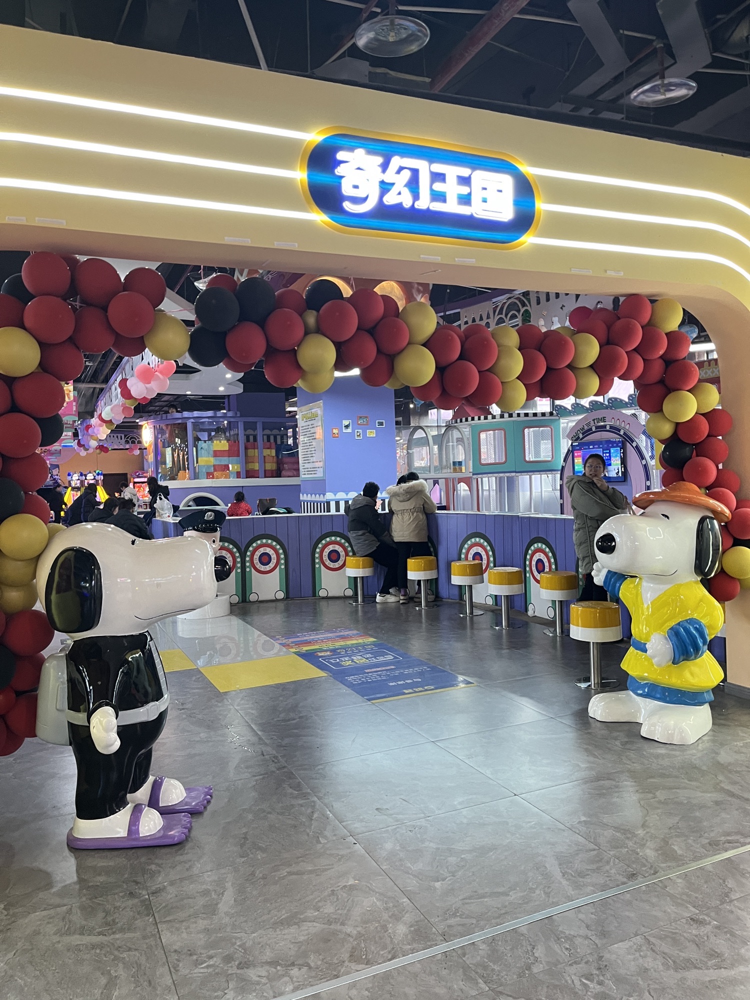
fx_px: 751
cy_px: 500
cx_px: 375
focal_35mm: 26
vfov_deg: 67.3
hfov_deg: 53.1
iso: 250
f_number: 1.6
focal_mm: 5.1
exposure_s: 1/50
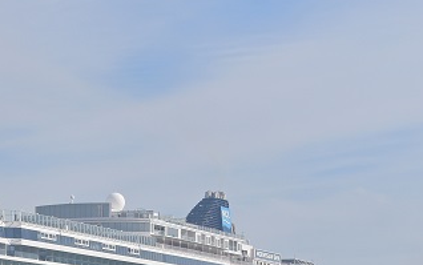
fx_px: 4828
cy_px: 329
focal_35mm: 419
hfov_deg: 5.0
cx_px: 59
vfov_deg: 3.1
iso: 200
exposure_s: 1/640
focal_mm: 85
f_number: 11
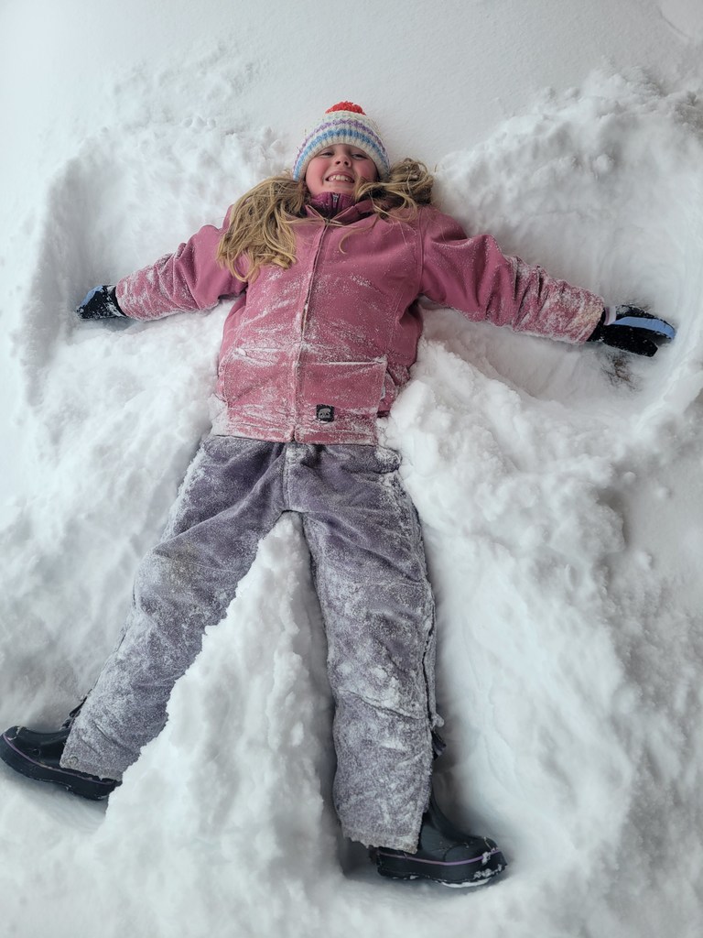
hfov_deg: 53.1
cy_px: 469
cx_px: 352
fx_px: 704
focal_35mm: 26
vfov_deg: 67.3
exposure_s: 1/641
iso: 40
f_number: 1.8
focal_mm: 5.4
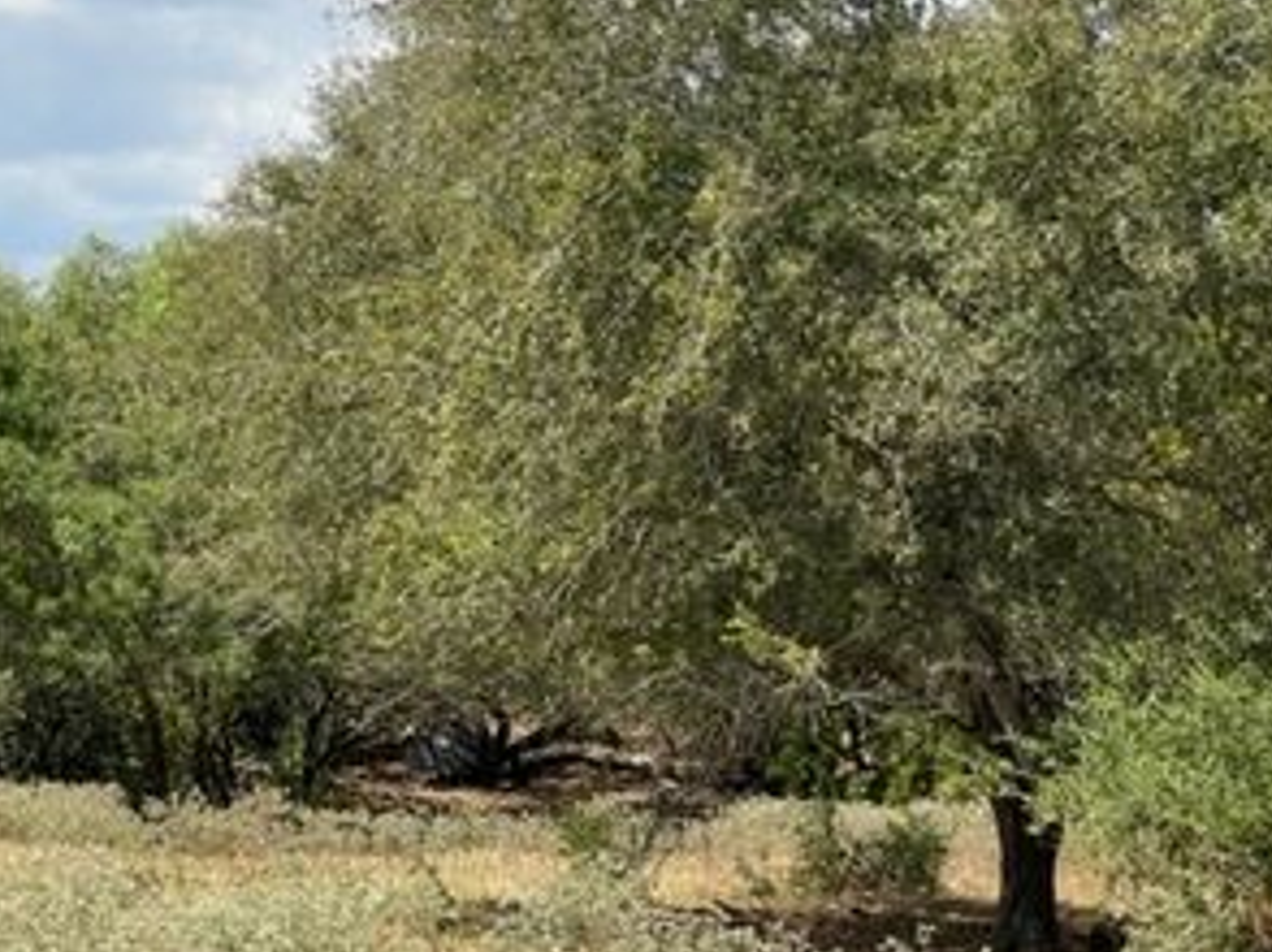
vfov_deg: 13.5
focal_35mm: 109
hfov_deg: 18.1
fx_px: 4002
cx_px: 623
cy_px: 669
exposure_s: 1/1085
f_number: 2.2
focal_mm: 7.5
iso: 20
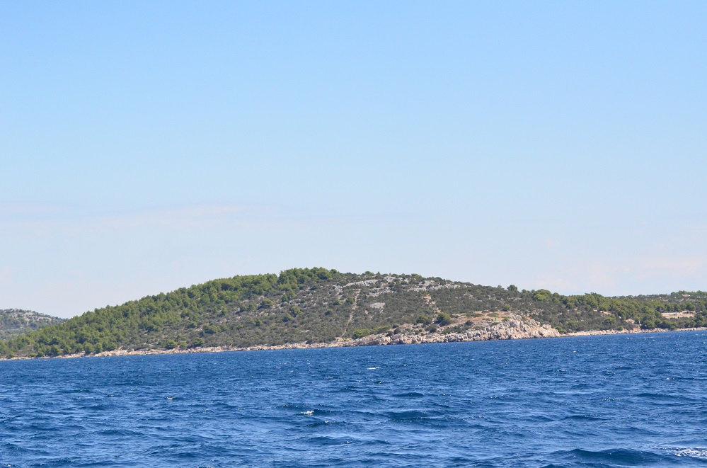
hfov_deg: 19.5
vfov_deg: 13.0
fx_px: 2057
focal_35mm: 105
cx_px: 354
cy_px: 234
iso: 1600
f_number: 5.6
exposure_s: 1/8000
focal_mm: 70
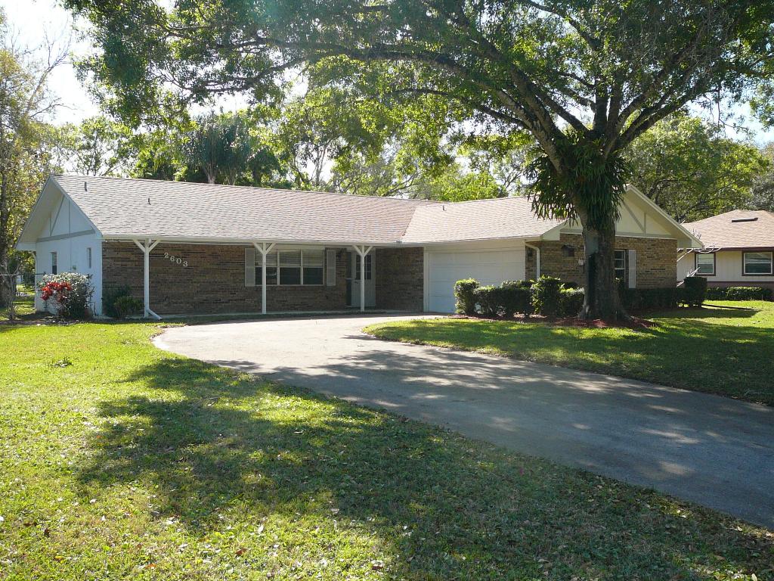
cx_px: 387
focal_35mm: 35
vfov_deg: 40.7
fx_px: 783
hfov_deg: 52.6
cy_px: 290
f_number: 2.8
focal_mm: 5.2
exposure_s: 1/400
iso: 80
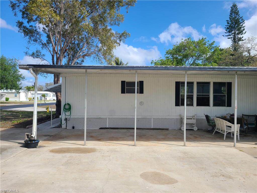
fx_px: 193
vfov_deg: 53.1
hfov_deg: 67.3
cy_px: 96
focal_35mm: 26
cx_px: 128
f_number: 1.8
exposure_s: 1/2027
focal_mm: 5.4
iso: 40
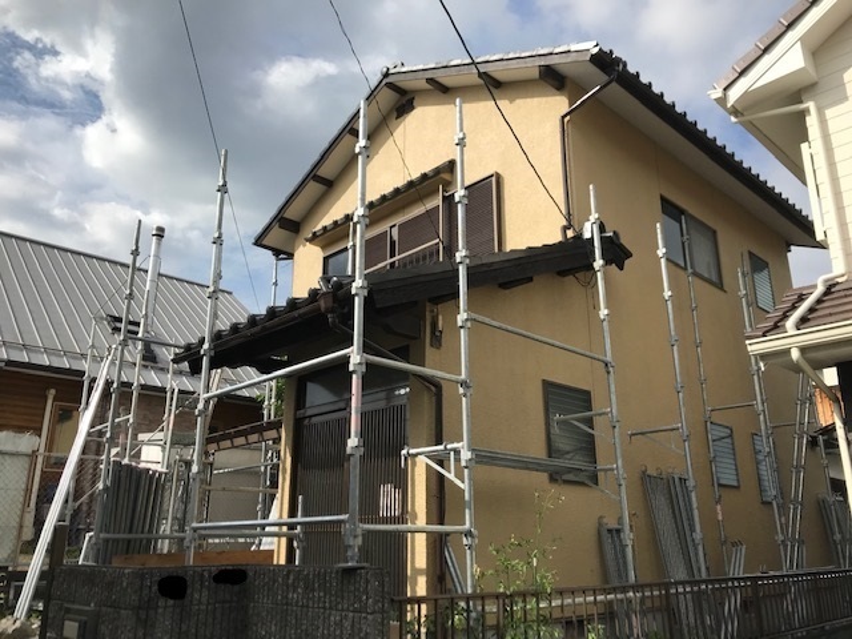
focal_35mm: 28
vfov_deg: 49.7
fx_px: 689
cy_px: 320
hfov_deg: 63.4
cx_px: 426
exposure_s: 1/2907
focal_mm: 3.99
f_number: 1.8
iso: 20
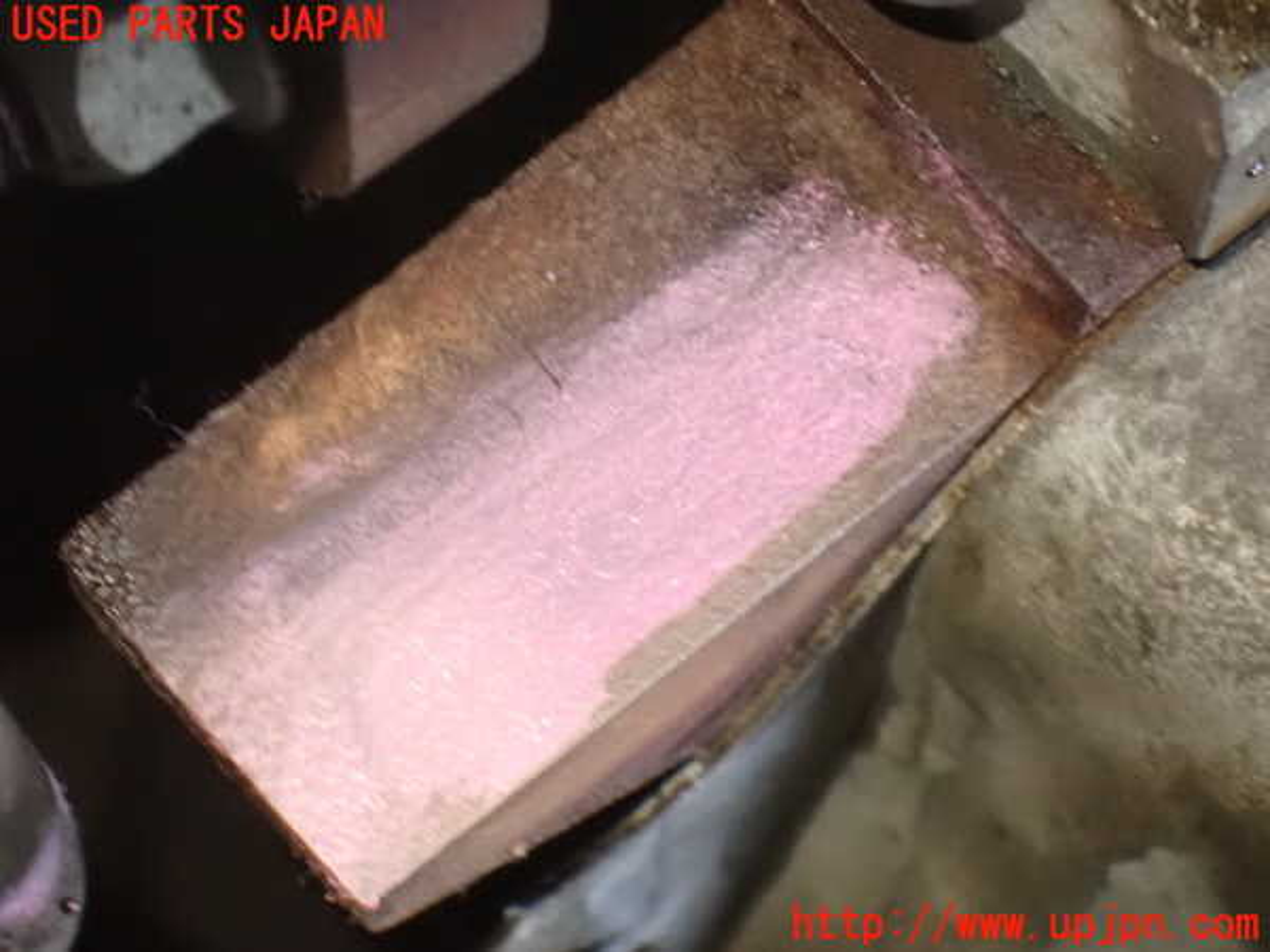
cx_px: 635
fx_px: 3669
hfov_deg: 19.6
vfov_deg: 14.8
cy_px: 476
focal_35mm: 100
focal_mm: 18
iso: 1600
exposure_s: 1/30
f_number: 4.9
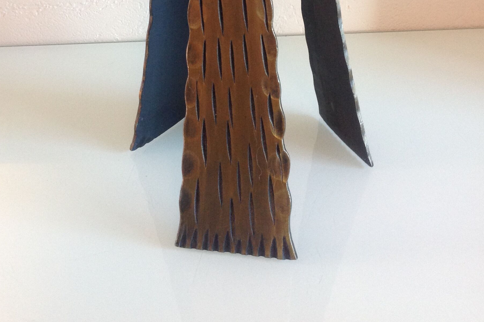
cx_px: 242
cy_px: -2
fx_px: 699
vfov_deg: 24.8
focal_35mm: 52
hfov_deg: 38.2
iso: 160
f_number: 2.4
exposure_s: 1/15
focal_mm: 4.28
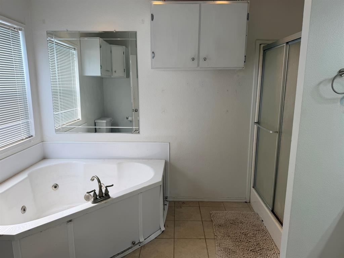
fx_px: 239
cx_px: 172
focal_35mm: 24
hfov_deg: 71.6
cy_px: 129
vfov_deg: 56.8
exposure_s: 1/192
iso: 64
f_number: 1.78
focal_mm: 6.76
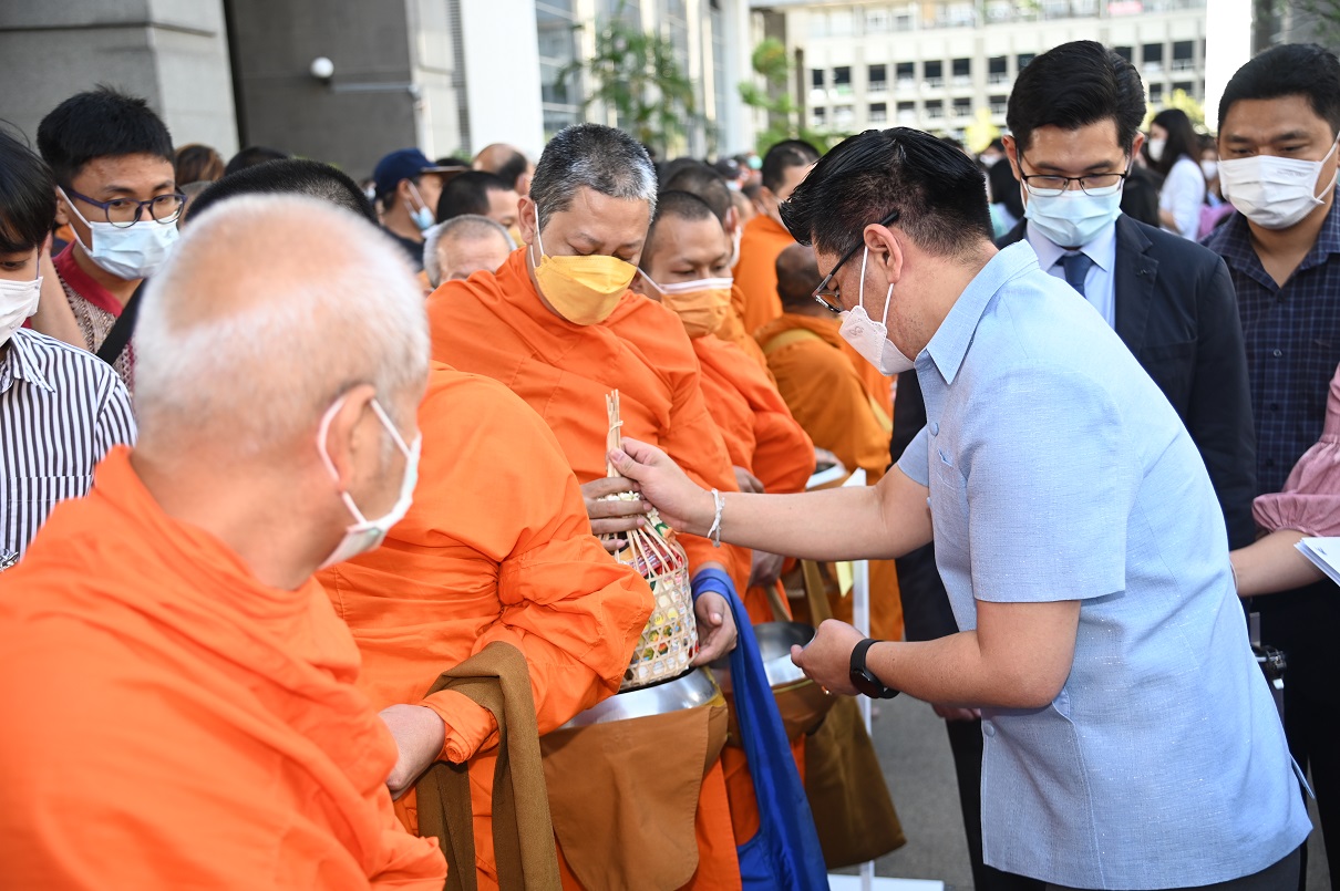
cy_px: 446
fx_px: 1785
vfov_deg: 28.0
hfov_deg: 41.1
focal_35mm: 48
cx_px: 670
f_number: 4
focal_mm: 48
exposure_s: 1/250
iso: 400
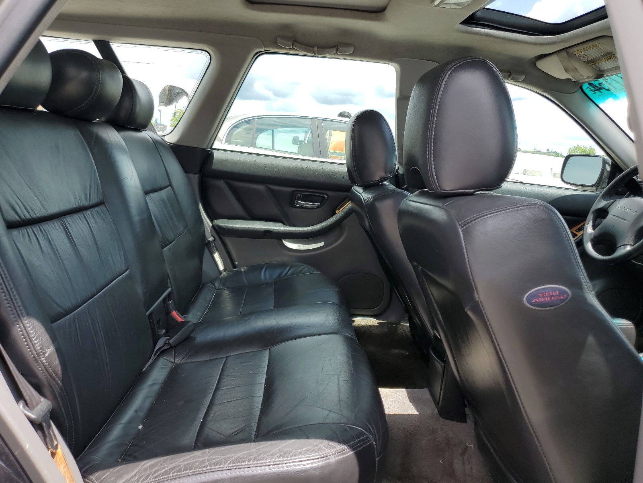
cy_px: 242
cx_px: 322
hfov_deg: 67.3
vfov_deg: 53.1
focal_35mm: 26
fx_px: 483
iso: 50
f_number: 1.5
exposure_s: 1/833
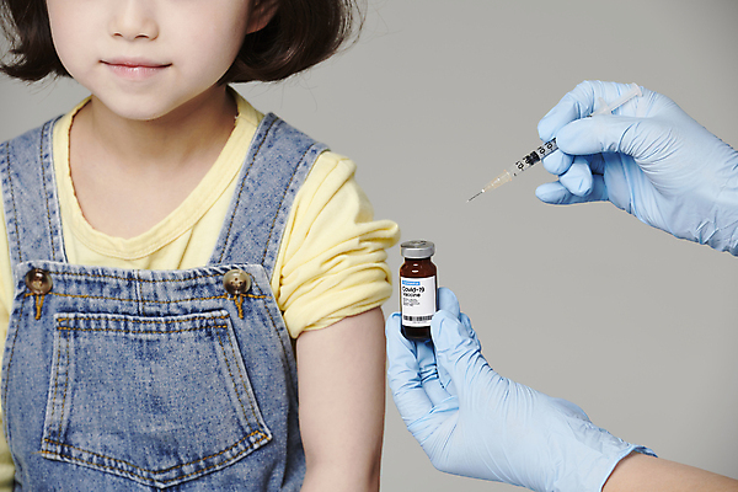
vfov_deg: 7.0
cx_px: 369
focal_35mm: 195
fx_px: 3997
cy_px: 246
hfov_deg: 10.5
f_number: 8
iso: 100
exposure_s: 1/125
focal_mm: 195
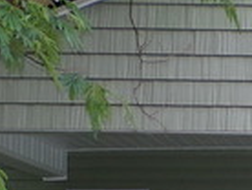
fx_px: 1014
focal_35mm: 139
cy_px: 254
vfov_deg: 10.5
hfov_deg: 13.0
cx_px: 429
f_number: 3
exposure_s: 1/120
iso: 200
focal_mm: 4.3
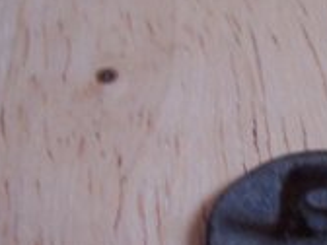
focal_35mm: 101
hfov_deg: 18.8
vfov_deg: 14.3
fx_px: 954
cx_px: 341
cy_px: 279
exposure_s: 1/30
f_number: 2.7
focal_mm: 5.6
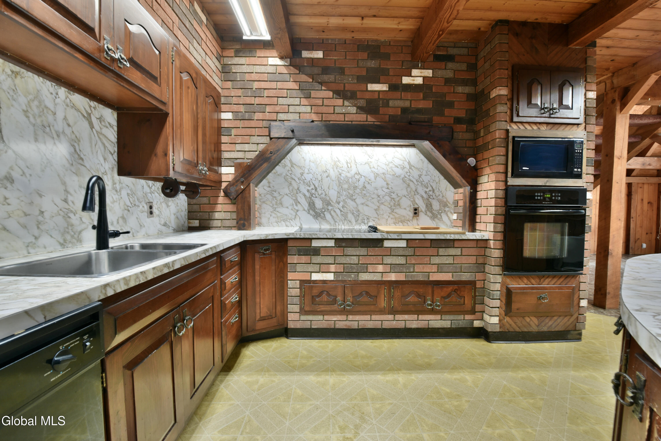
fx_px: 257
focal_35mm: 14
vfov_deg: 81.3
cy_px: 220
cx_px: 330
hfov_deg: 104.2
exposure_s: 1/13
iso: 800
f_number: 11
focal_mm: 14
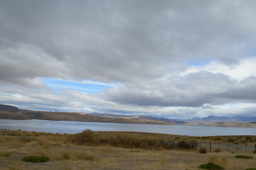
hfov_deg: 62.0
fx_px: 213
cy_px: 85
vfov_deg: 43.5
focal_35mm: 30
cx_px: 128
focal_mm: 20
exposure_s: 1/320
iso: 100
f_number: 9
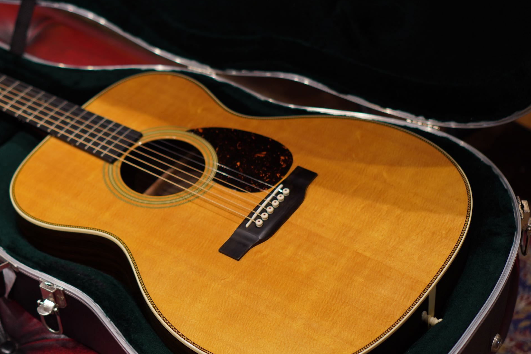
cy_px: 133
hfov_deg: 24.3
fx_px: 1221
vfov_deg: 16.5
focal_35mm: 83
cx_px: 131
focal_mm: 35
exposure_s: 1/60
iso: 100
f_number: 2
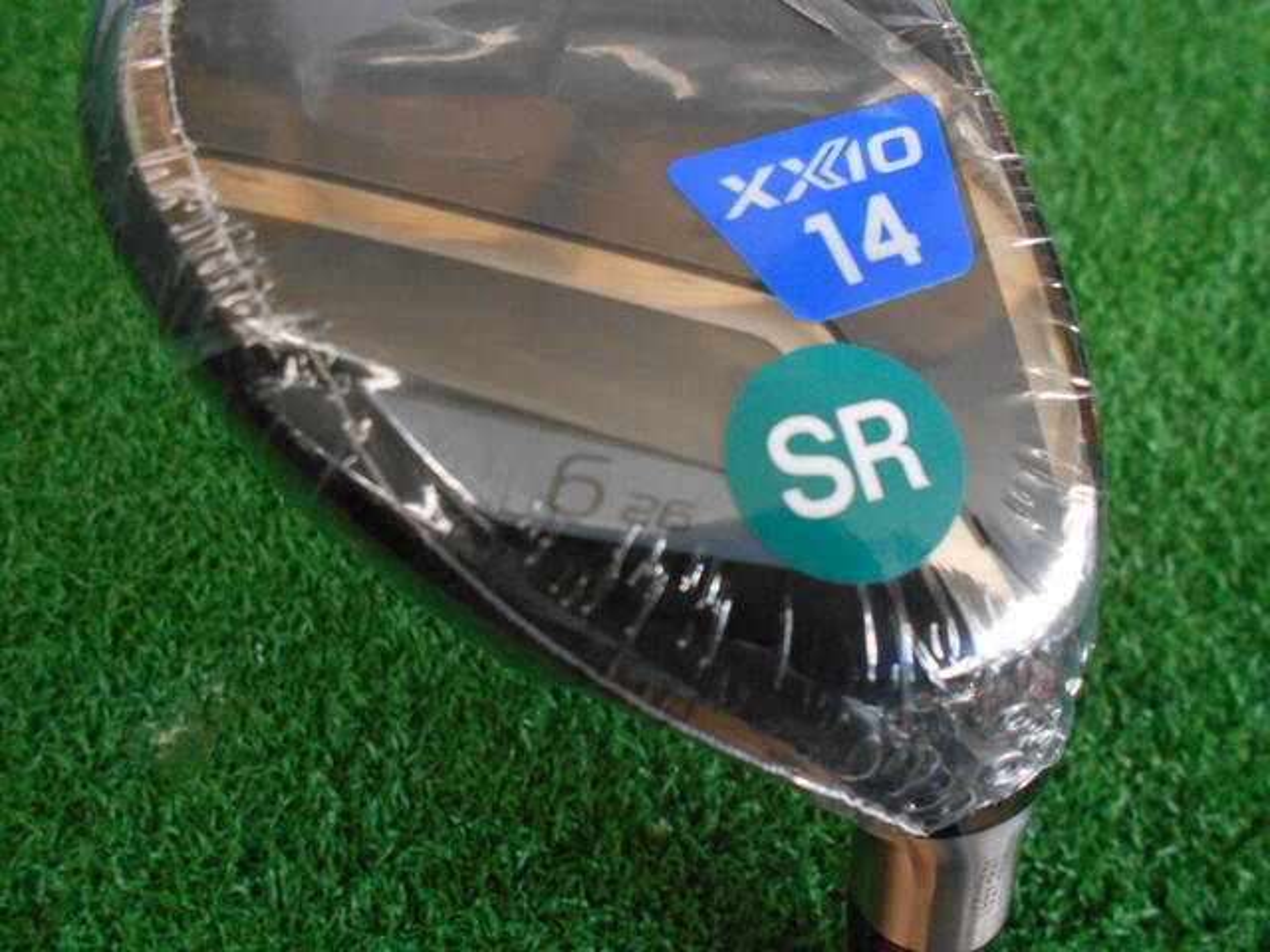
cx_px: 635
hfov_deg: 67.3
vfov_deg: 53.1
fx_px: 954
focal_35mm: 26
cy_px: 476
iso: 800
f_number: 3.2
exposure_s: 1/125
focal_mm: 4.6
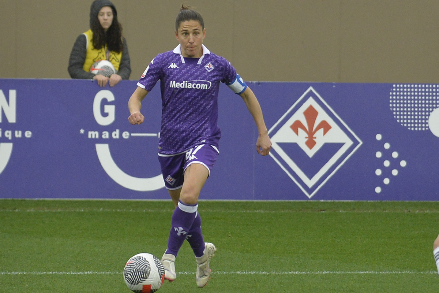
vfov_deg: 6.9
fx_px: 2439
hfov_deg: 10.3
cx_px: 220
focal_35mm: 200
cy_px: 146
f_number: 5.6
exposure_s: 1/800
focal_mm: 200
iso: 2000
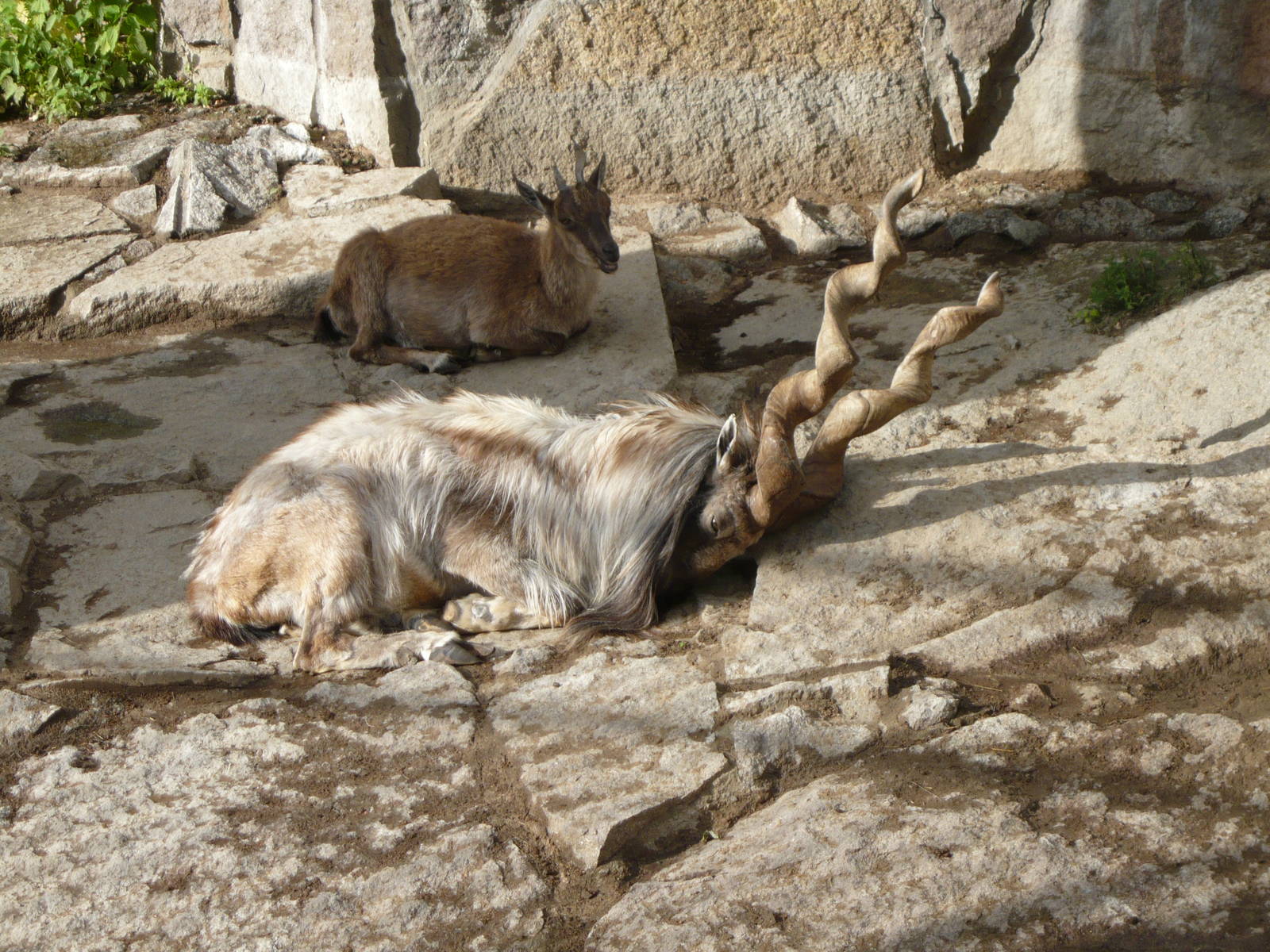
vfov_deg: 14.8
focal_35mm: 100
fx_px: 3669
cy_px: 476
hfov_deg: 19.6
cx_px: 635
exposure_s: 1/200
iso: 100
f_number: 5.1
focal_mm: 16.5
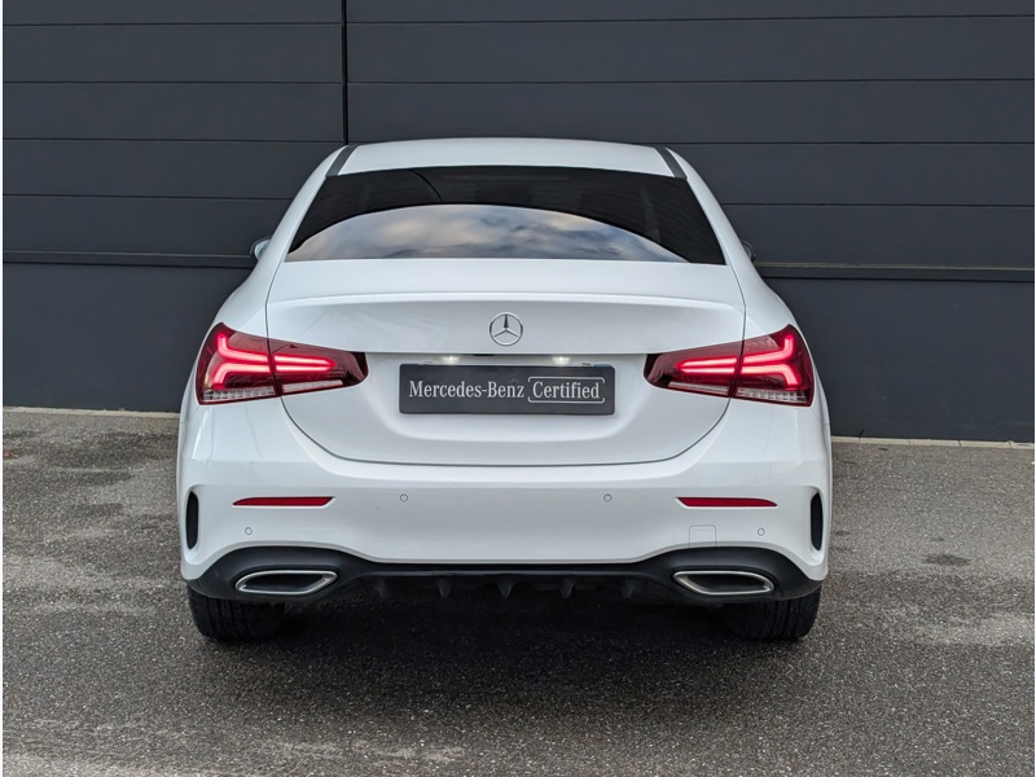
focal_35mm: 49
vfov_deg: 29.7
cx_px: 518
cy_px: 388
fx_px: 1466
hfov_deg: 38.9
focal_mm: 6.9
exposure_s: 1/427
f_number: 1.68
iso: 111
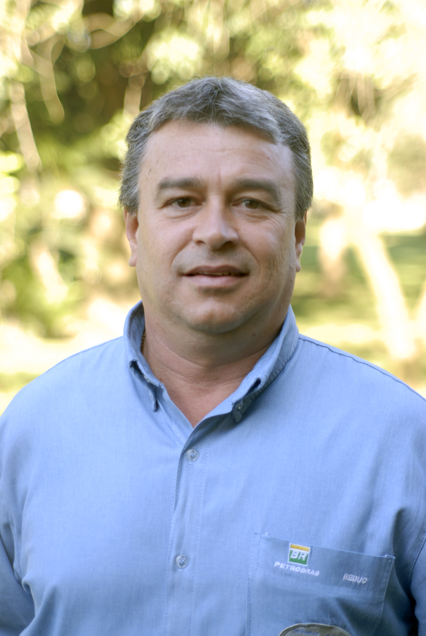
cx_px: 213
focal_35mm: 105
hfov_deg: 13.1
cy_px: 318
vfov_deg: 19.4
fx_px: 1858
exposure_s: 1/60
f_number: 3.2
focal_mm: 70
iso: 100
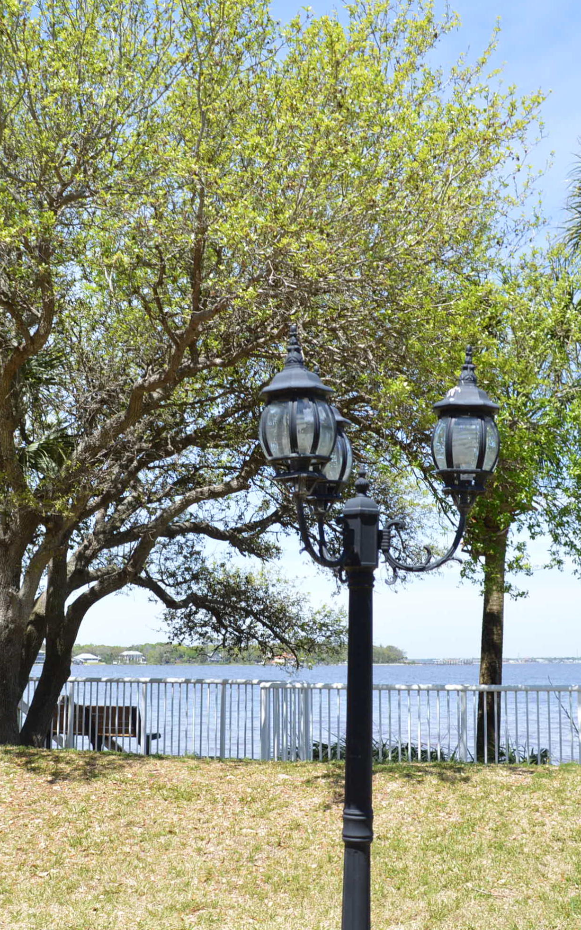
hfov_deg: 30.5
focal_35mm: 42
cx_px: 262
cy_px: 467
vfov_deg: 47.2
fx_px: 1064
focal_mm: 18
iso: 100
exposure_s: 1/200
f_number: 7.1
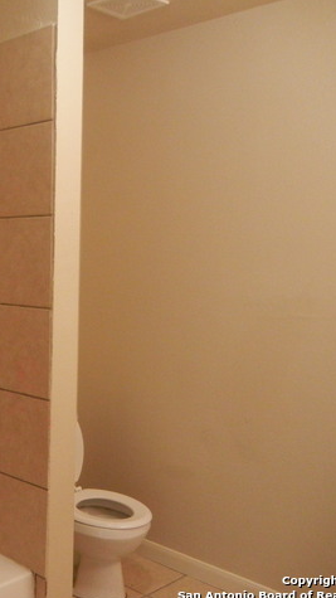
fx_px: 697
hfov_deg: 25.4
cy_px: 301
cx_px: -20
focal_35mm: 44
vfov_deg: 46.4
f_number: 3.5
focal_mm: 5.4
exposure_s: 1/30
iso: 800
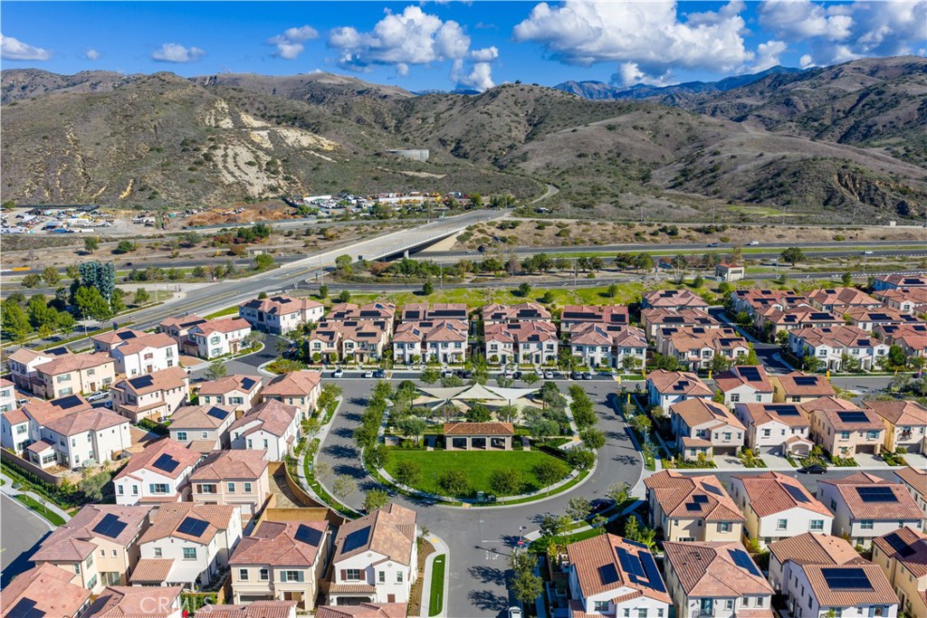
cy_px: 309
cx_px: 464
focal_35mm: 28
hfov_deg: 65.5
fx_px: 721
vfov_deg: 46.4
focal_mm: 14.45
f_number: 2.8
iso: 200
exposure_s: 1/4000
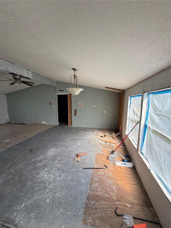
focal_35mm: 14
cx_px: 86
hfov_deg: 85.7
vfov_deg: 102.1
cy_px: 114
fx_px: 92
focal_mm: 2.22
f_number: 2.2
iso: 50
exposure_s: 1/179
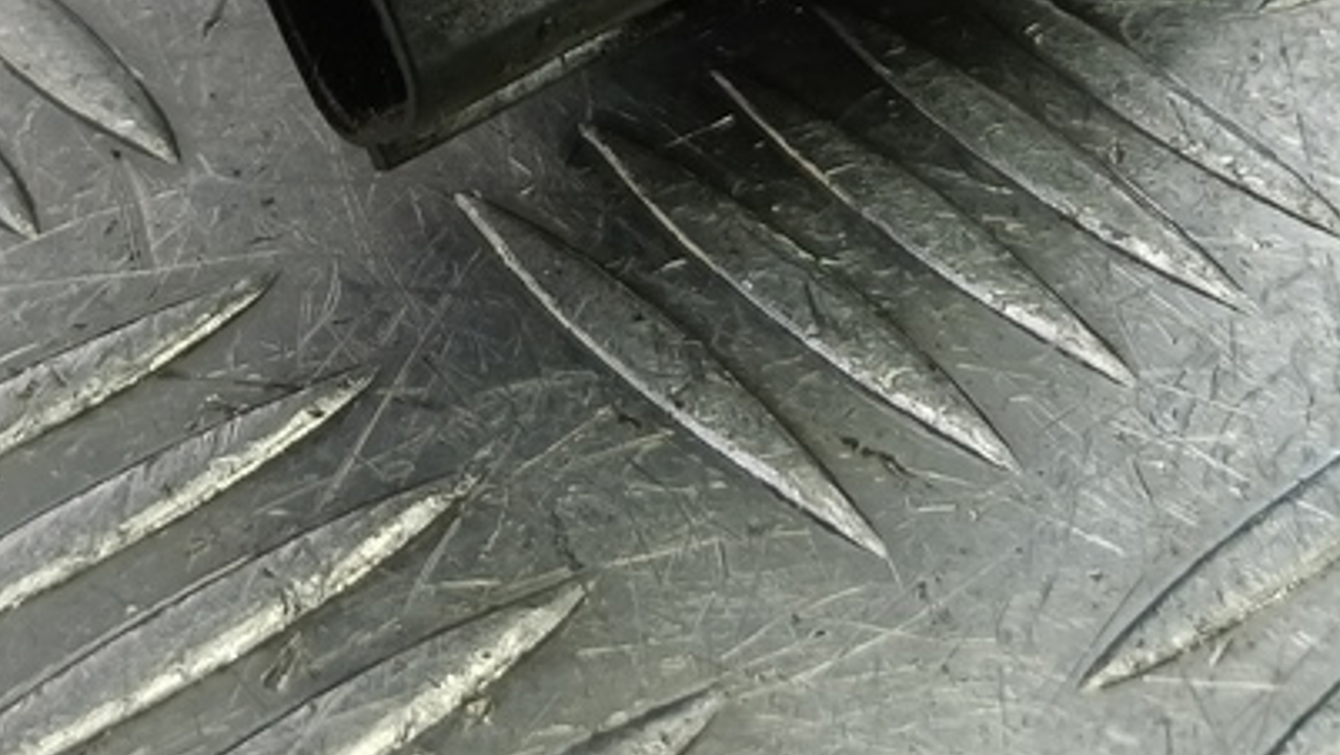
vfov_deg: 16.4
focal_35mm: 64
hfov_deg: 32.8
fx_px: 2275
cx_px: 728
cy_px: -518
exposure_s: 1/100
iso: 153
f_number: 1.6
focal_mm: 4.11
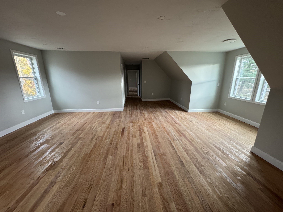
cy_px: 106
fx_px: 114
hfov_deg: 102.1
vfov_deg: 85.7
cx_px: 142
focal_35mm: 14
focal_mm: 2.22
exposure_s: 1/67
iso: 320
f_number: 2.2
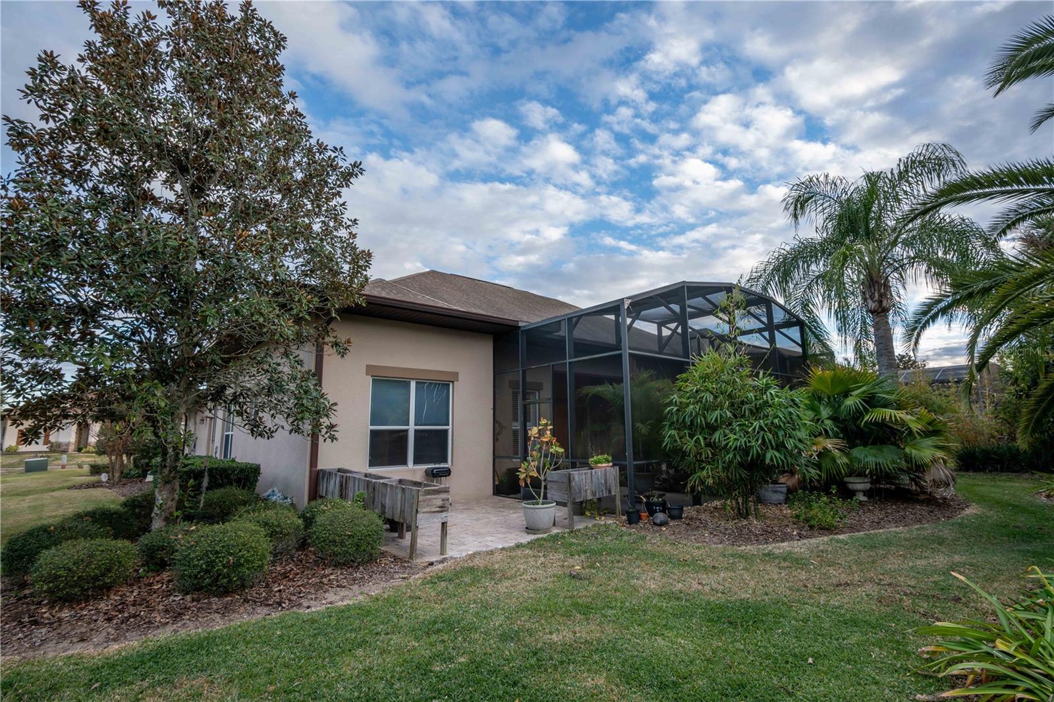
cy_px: 351
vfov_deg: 73.7
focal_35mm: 16
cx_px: 527
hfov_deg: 96.7
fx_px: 468
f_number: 8
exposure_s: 1/80
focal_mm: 16
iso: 400
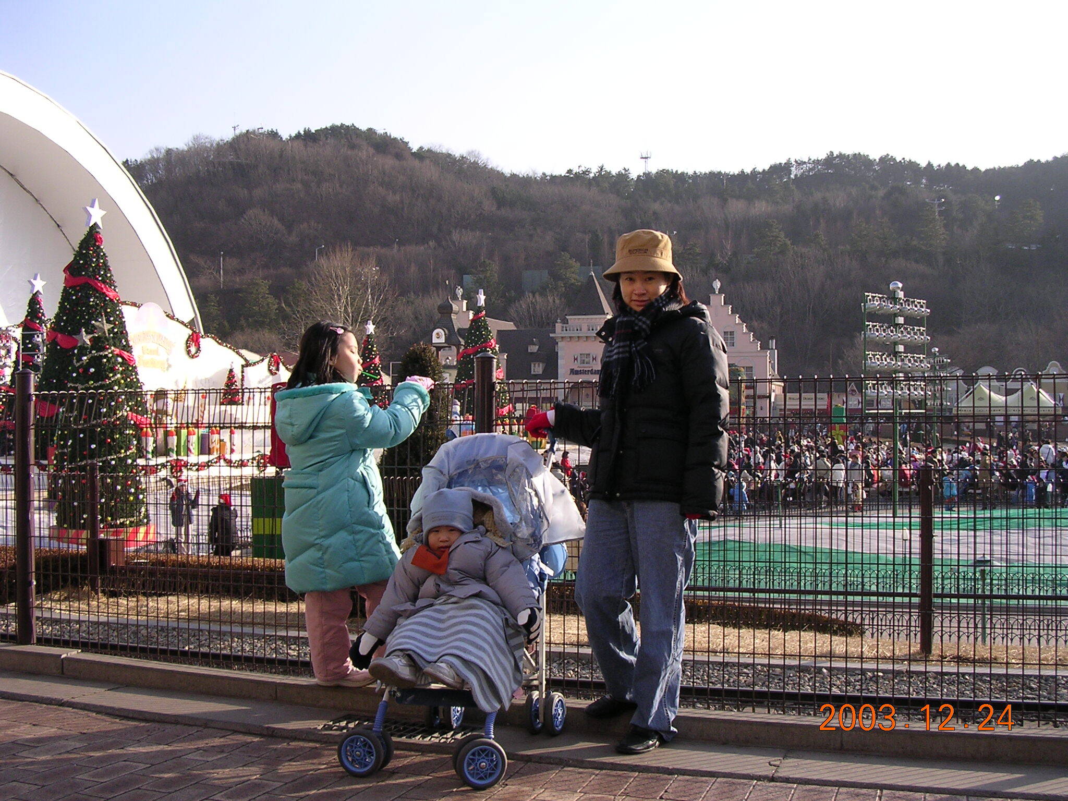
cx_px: 534
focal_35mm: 38
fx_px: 1172
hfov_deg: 49.0
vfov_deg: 37.7
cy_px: 400
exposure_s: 1/446
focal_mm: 5.8
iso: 100
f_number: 2.8
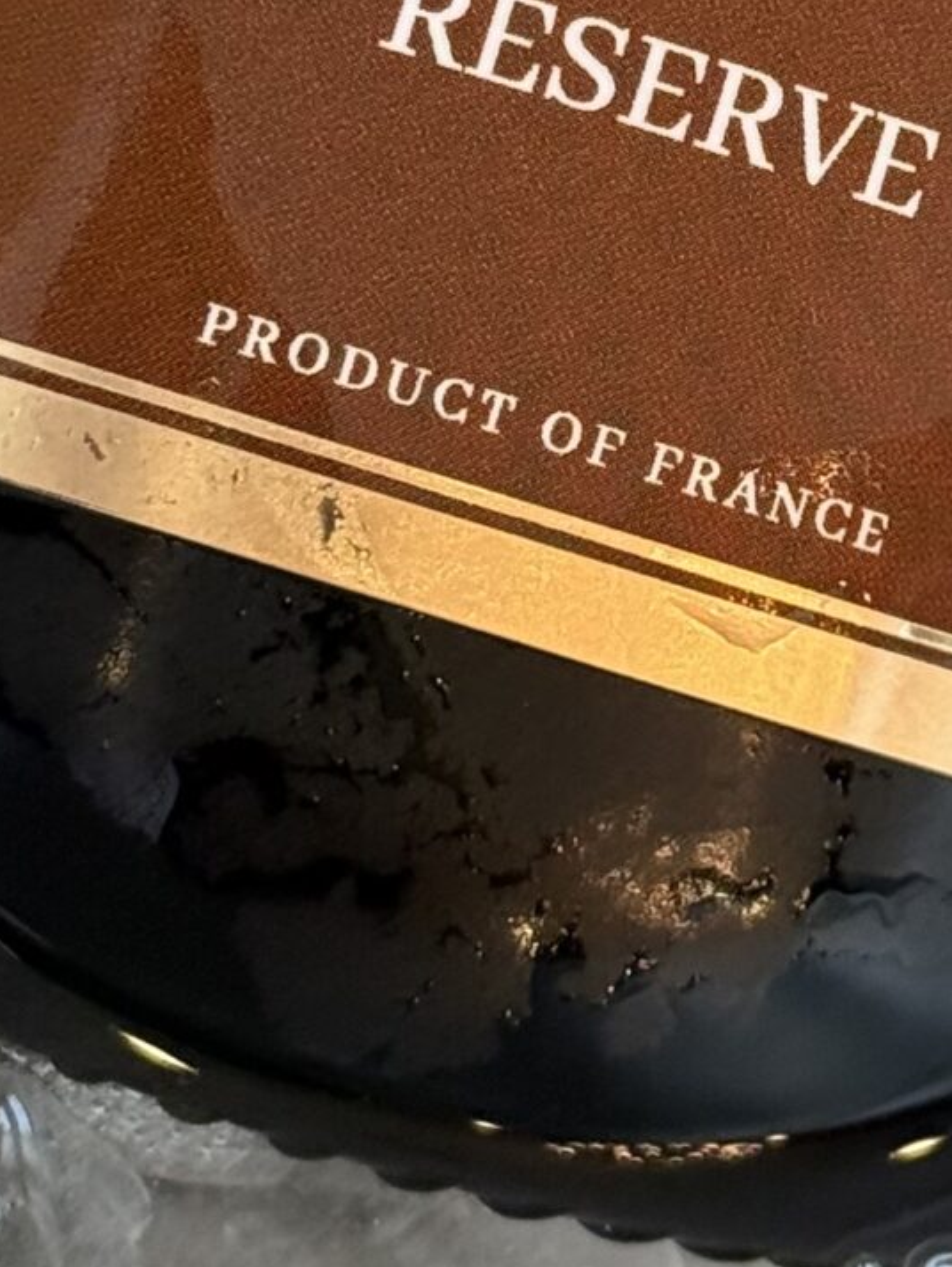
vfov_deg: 11.4
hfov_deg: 8.6
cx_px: 785
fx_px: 6303
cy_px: -60
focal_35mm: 172
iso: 250
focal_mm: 6.76
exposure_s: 1/60
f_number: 1.78
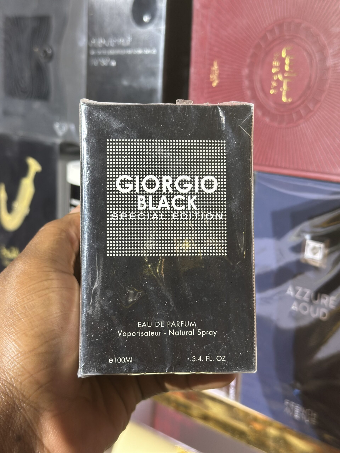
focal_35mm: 48
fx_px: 629
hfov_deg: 30.3
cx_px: 170
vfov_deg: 39.7
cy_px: 226
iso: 160
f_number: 1.78
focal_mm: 6.86
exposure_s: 1/50
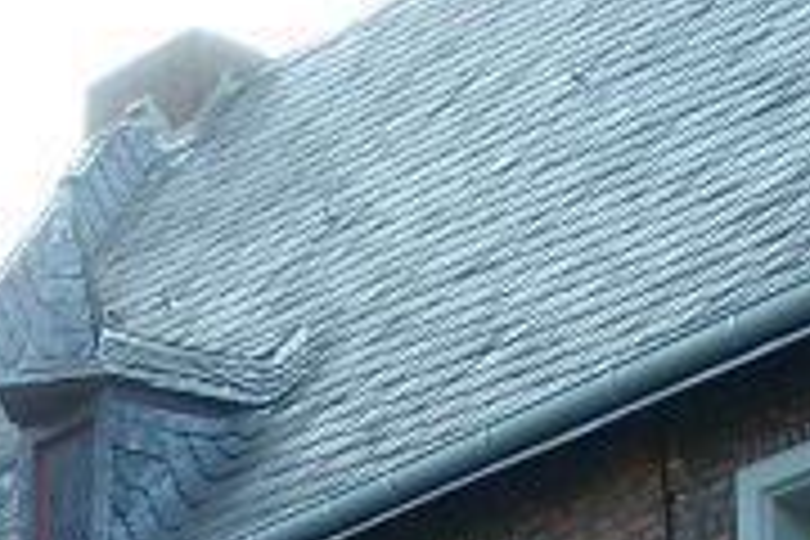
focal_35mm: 157
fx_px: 3532
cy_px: 945
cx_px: -72
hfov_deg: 12.9
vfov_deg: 8.4
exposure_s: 1/71.2
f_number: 4
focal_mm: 7.13
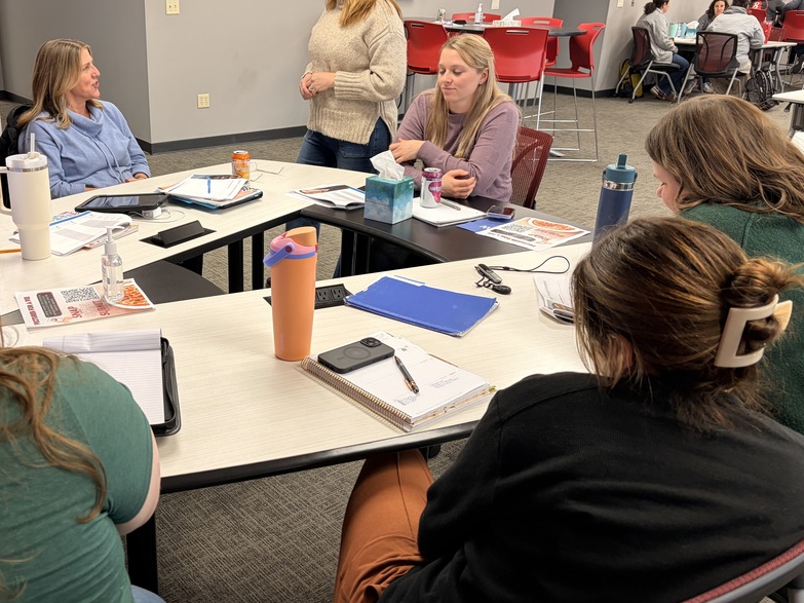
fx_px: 790
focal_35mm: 34
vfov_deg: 41.8
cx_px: 291
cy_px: 281
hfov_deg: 53.2
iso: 125
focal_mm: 5.96
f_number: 1.6
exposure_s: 1/60
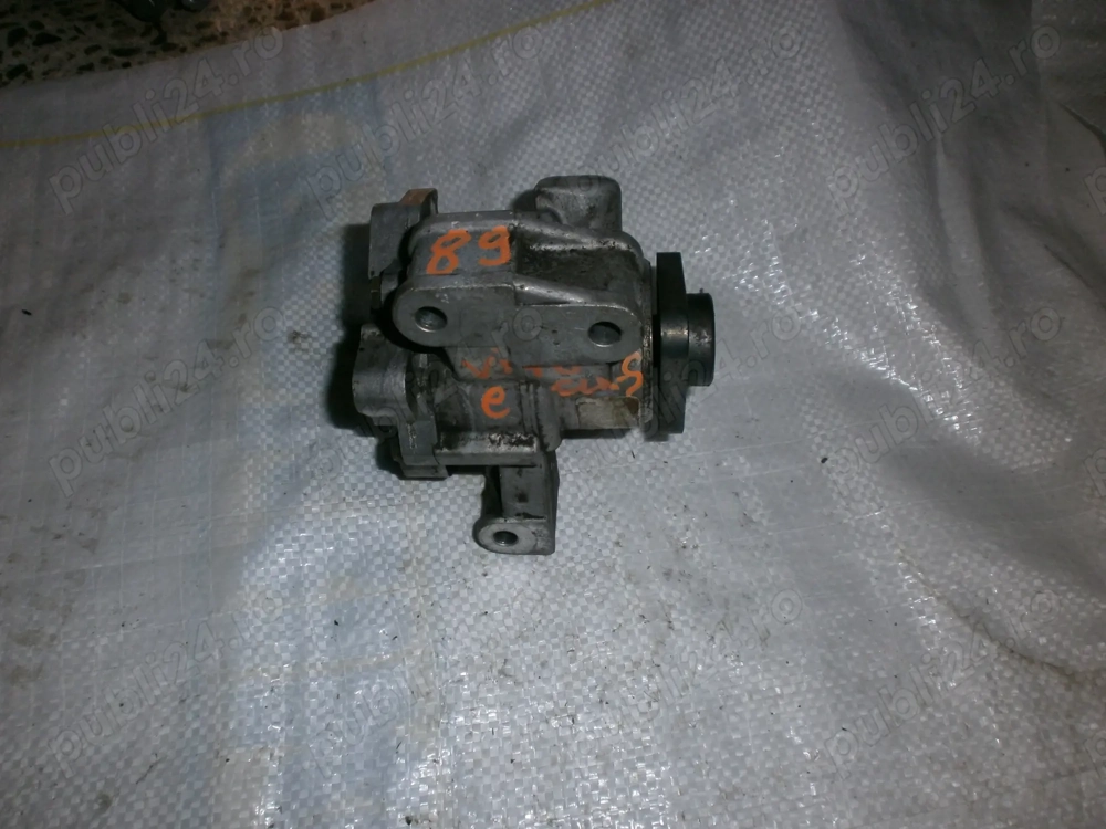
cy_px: 414
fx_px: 863
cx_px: 553
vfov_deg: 51.4
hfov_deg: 65.3
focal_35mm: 27
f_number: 2.9
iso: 125
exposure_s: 1/30
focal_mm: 4.8
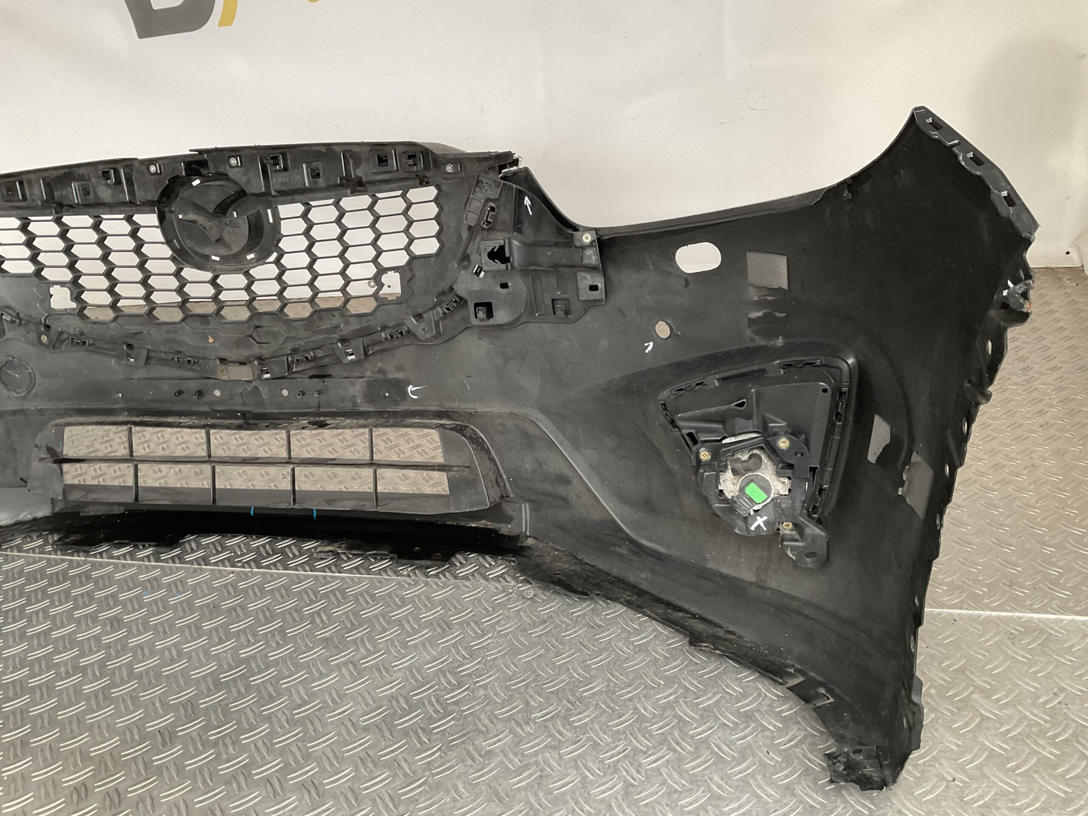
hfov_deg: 61.7
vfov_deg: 48.2
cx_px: 544
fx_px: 911
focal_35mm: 29
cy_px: 408
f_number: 1.8
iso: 64
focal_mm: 3
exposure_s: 1/50
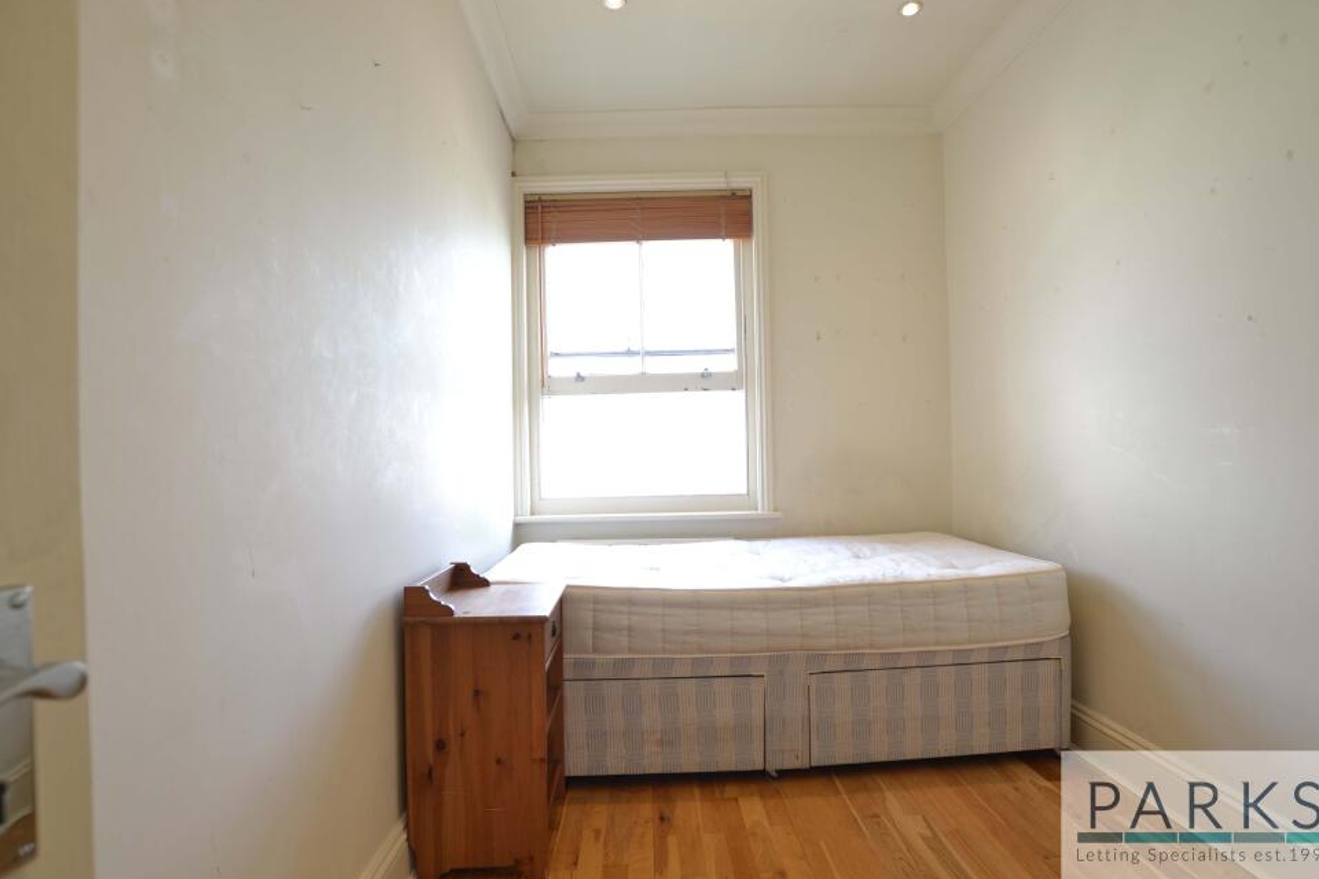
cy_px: 462
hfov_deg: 96.7
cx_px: 683
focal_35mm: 16
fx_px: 586
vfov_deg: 73.7
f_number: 4.5
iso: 100
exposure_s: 1/25
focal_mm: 10
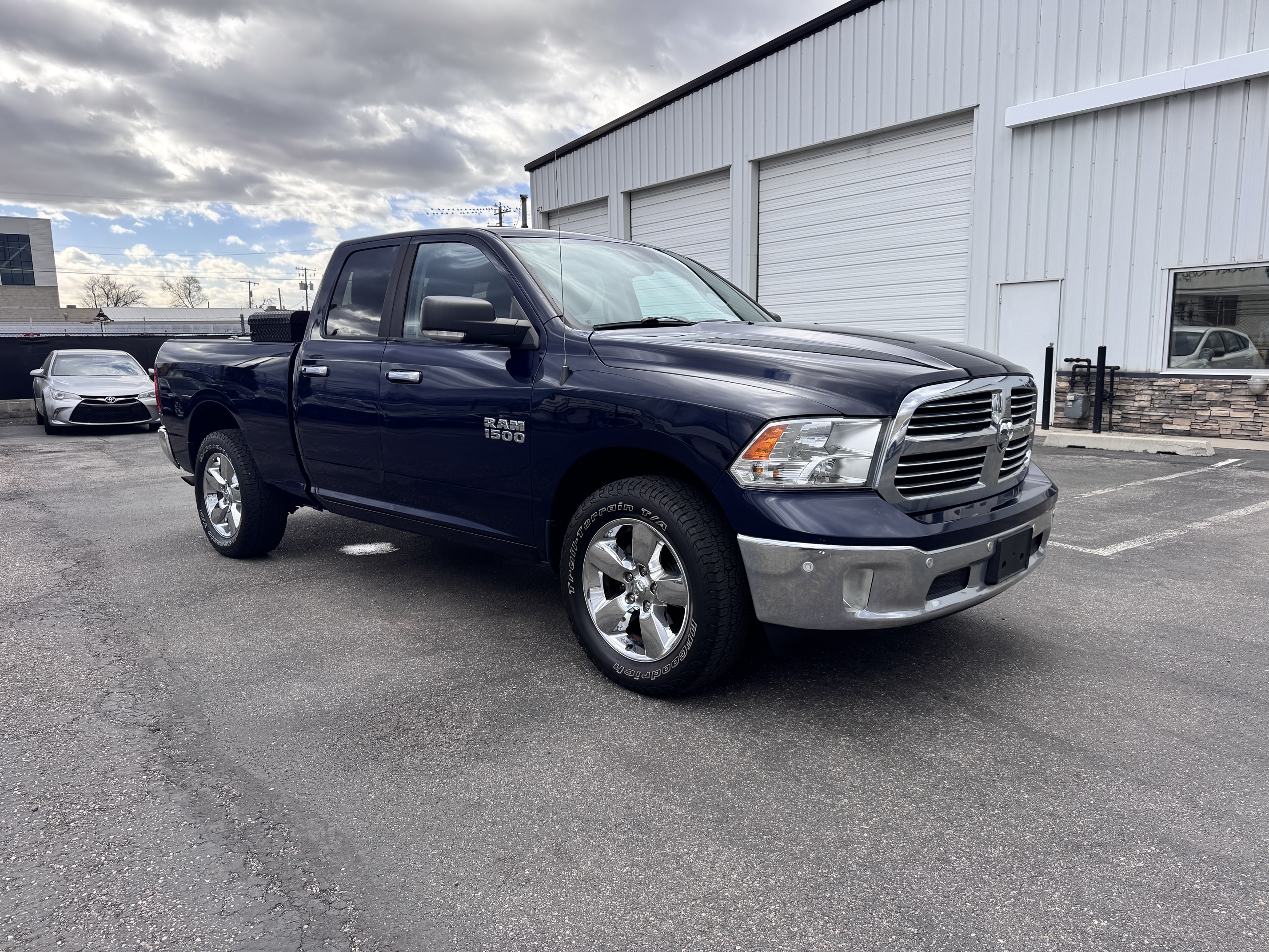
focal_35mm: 24
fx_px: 880
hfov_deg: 71.6
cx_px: 634
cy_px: 476
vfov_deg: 56.8
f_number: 1.78
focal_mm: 6.76
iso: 80
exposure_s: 1/1238
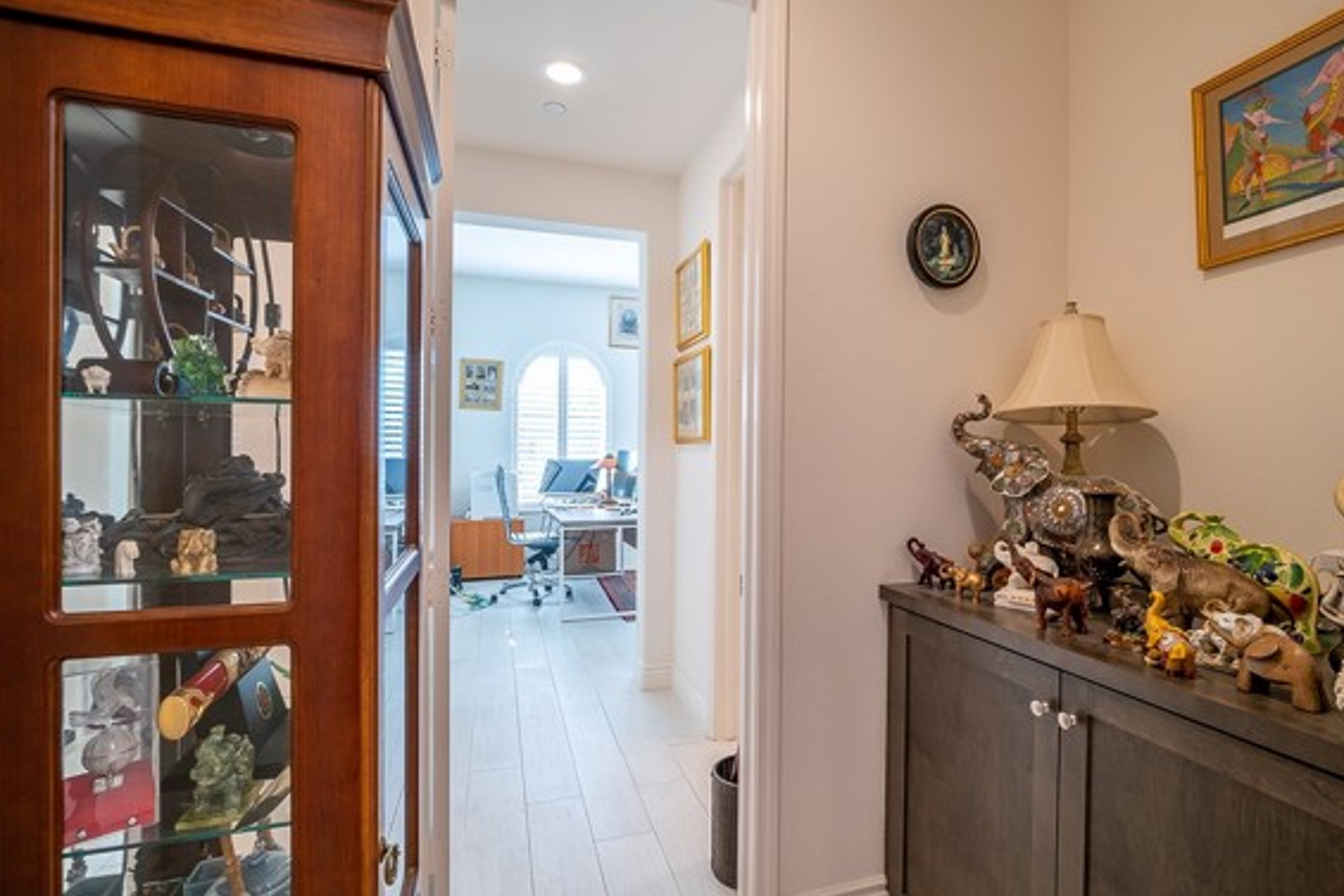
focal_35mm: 17
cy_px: 453
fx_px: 635
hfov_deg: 93.1
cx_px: 721
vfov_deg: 70.5
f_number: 8
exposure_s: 1/50
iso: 400
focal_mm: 15
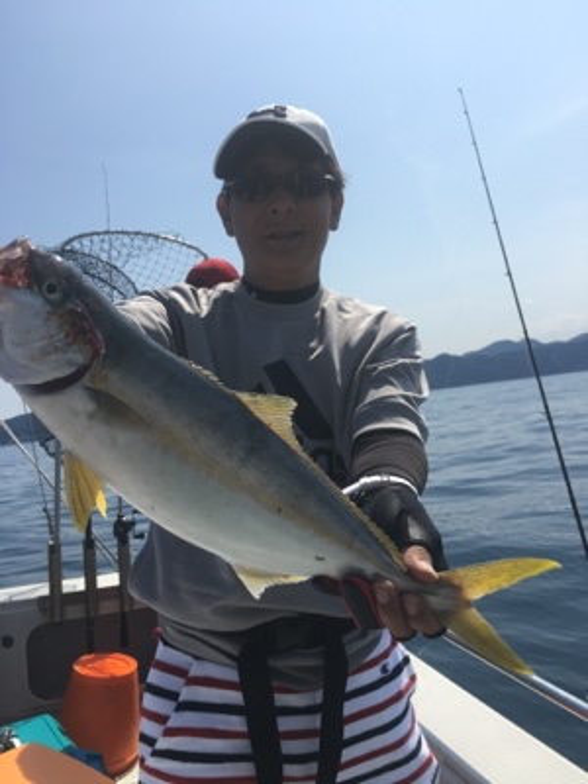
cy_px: 392
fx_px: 657
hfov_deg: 48.2
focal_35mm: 29
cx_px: 294
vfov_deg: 61.7
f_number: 2.2
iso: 25
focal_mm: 4.15
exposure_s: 1/2404
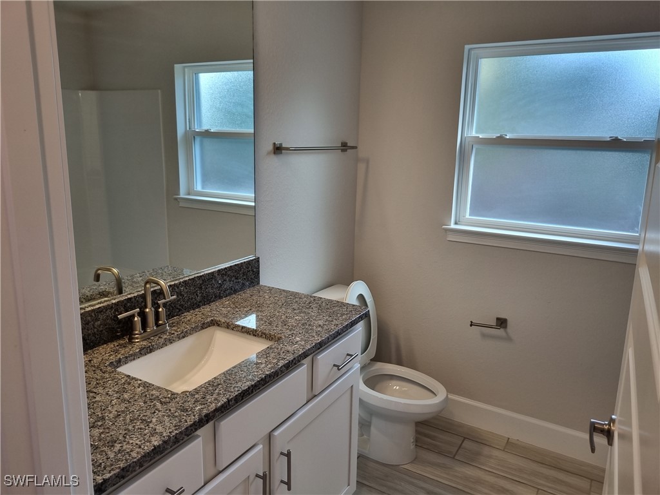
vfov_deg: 53.1
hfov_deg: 67.3
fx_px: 496
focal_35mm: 26
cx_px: 330
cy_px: 248
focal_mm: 5.4
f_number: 1.8
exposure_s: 1/120
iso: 64
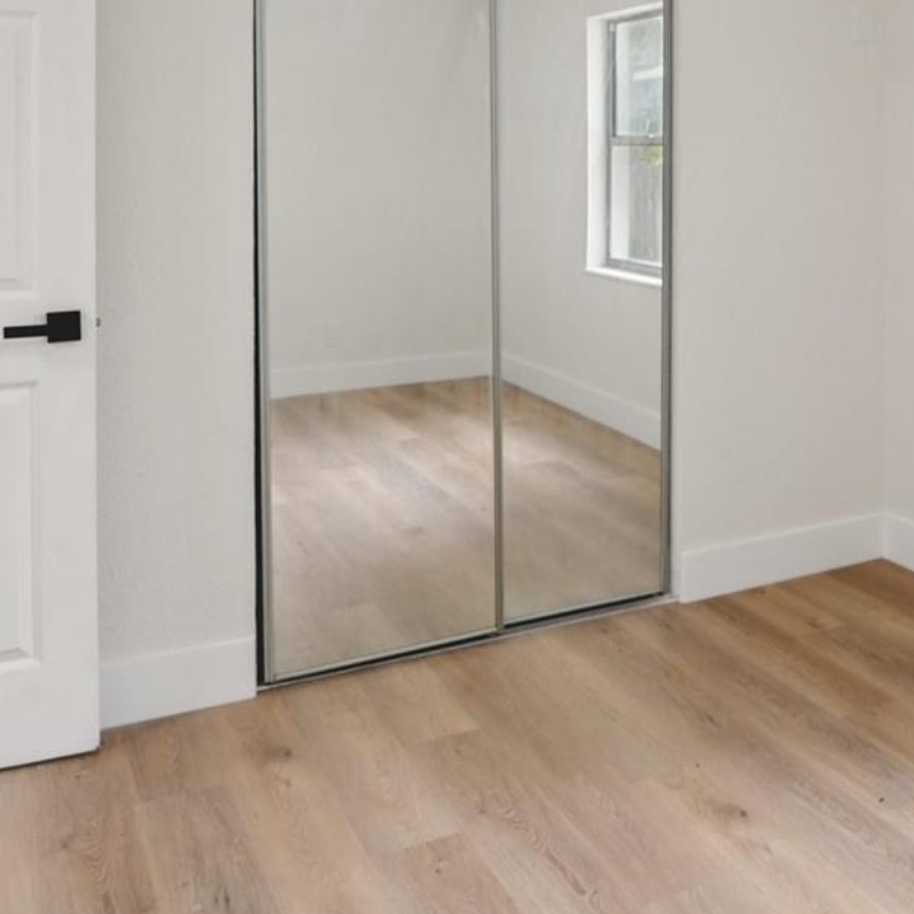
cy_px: 163
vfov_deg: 43.6
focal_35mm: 36
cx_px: 804
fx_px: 1075
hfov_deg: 42.6
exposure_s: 1/100
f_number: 8
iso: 400
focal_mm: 16
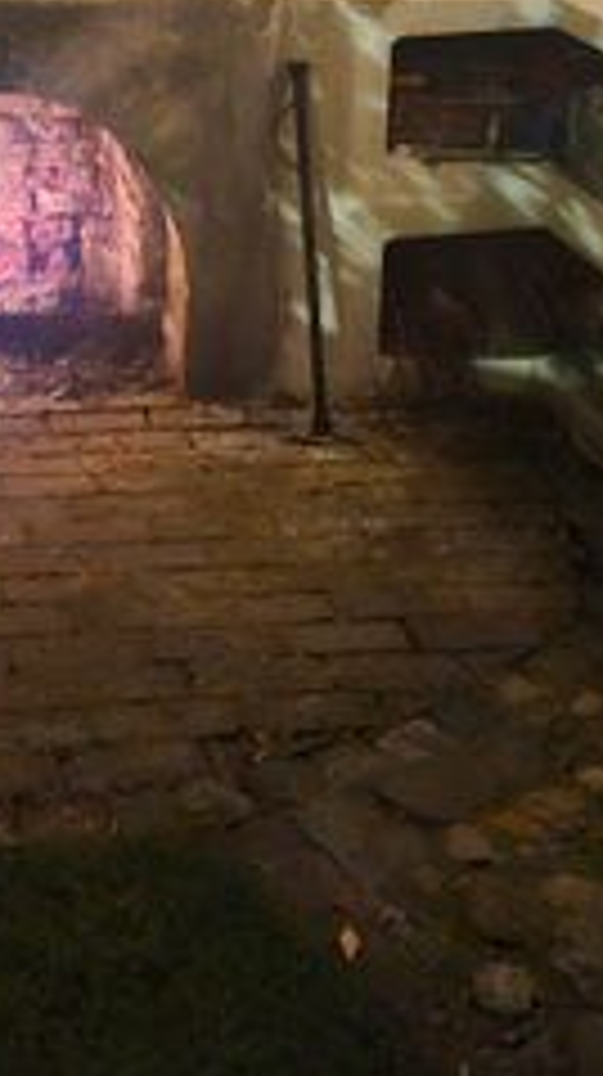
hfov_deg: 19.0
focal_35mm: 63
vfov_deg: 31.8
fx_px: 1795
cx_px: 207
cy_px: 113
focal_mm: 5.4
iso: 1600
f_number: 1.8
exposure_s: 1/9
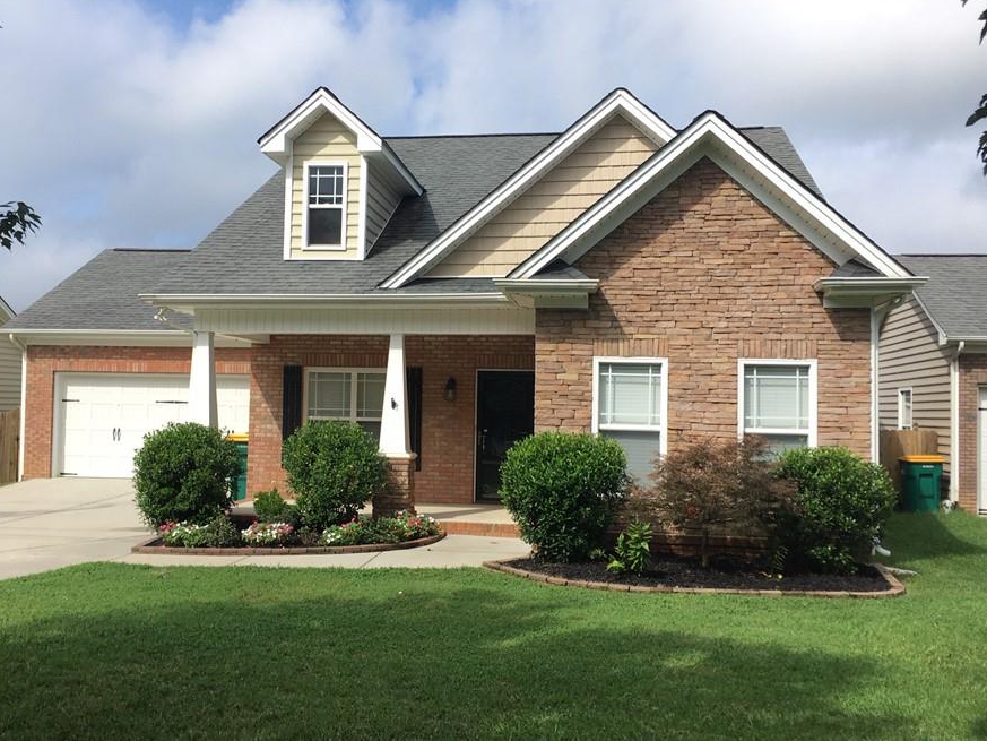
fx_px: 970
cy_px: 373
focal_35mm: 34
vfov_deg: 41.8
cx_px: 460
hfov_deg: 53.9
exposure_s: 1/1131
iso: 25
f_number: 2.2
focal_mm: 4.15
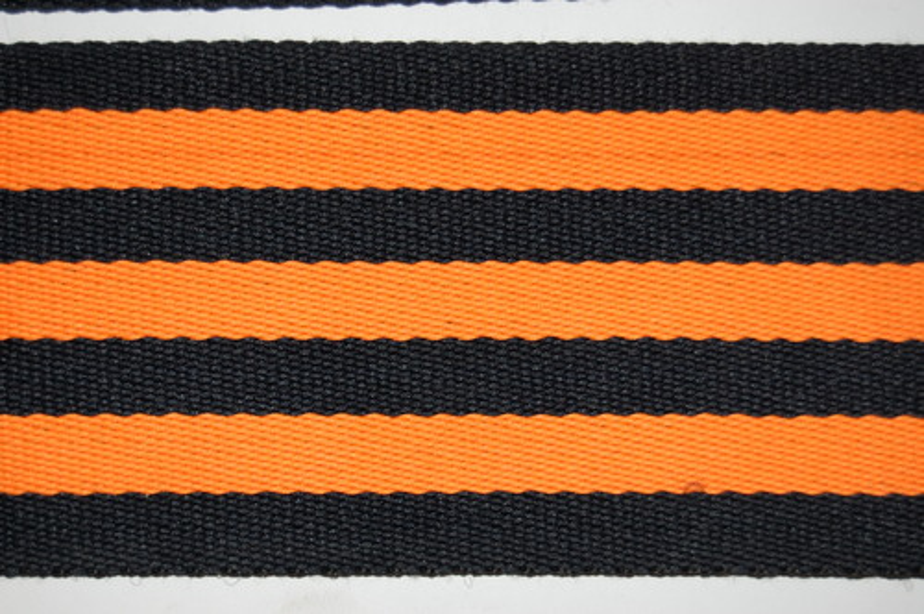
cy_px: 307
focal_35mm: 82
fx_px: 2115
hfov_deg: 24.6
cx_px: 462
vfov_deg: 16.5
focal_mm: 55
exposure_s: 1/60
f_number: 5.6
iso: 400
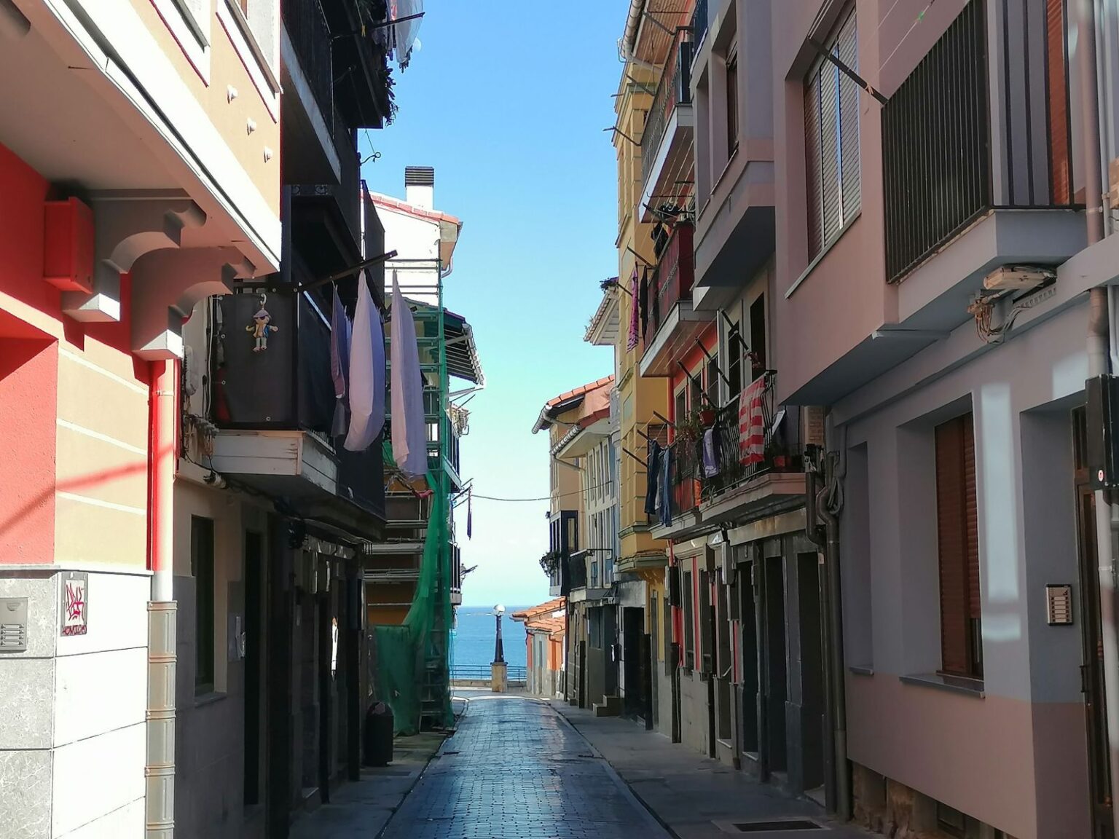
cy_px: 420
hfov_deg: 35.5
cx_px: 560
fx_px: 1746
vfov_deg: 27.0
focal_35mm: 54
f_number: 1.8
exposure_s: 1/491
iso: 50
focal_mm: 4.75
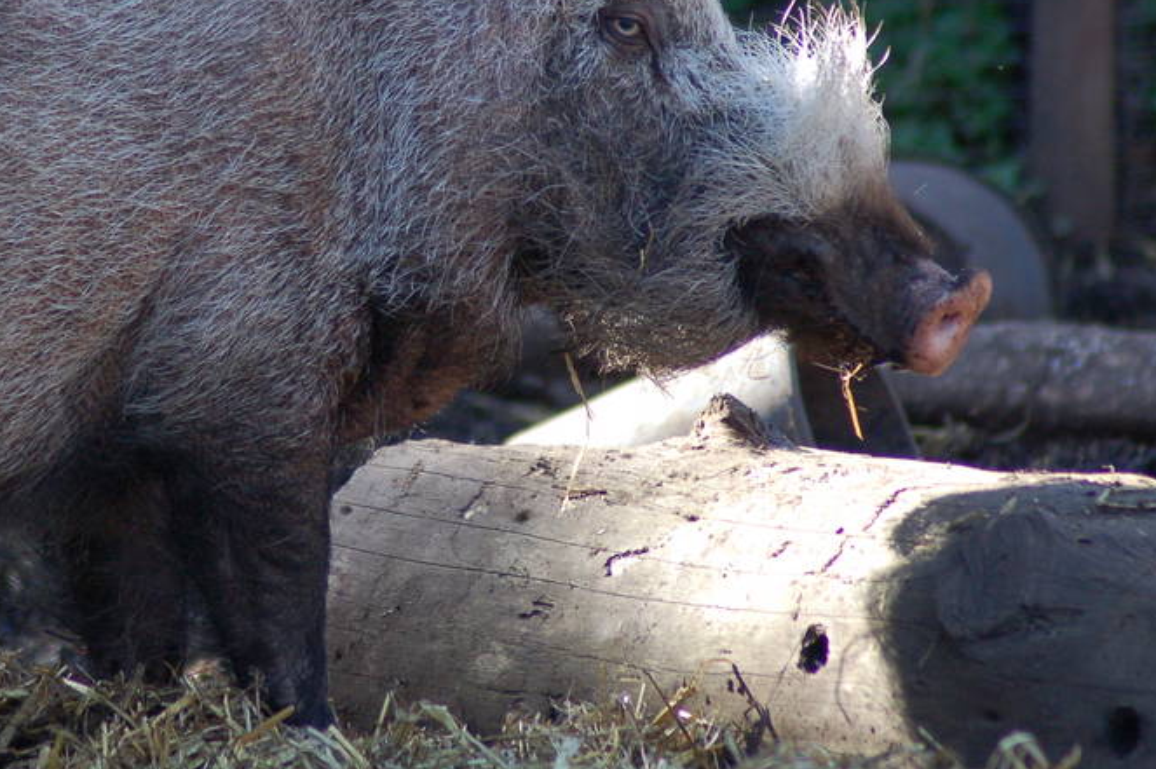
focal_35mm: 440
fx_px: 14118
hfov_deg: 4.7
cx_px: 328
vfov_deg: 3.1
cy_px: 235
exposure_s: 1/400
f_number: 4.8
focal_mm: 190
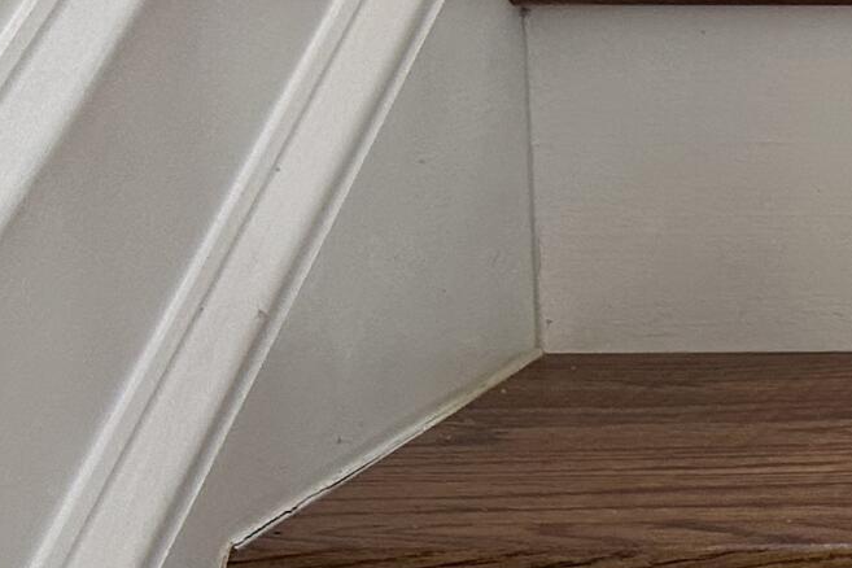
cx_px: 1717
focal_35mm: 114
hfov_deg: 14.7
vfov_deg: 12.0
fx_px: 2698
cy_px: 149
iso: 250
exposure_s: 1/60
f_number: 1.78
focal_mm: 6.86
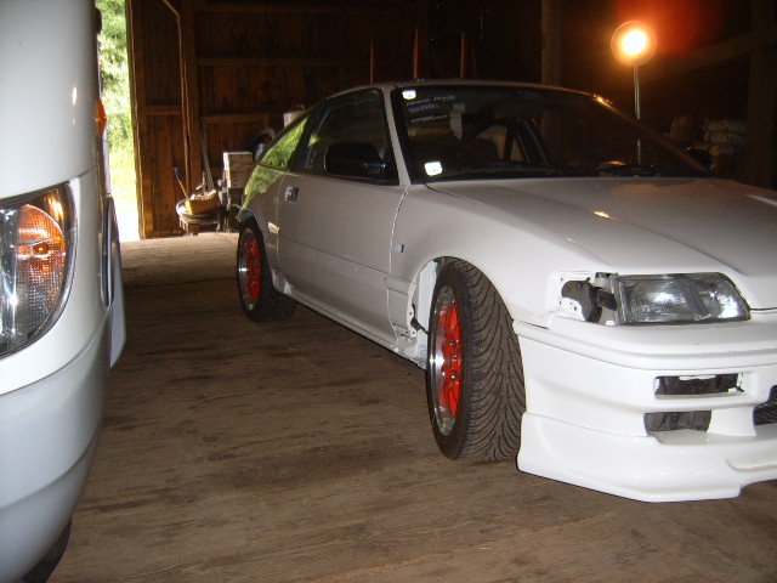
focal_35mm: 35
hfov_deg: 52.6
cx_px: 388
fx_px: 786
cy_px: 292
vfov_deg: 40.7
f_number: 2.8
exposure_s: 1/30
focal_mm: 5.8
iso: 69
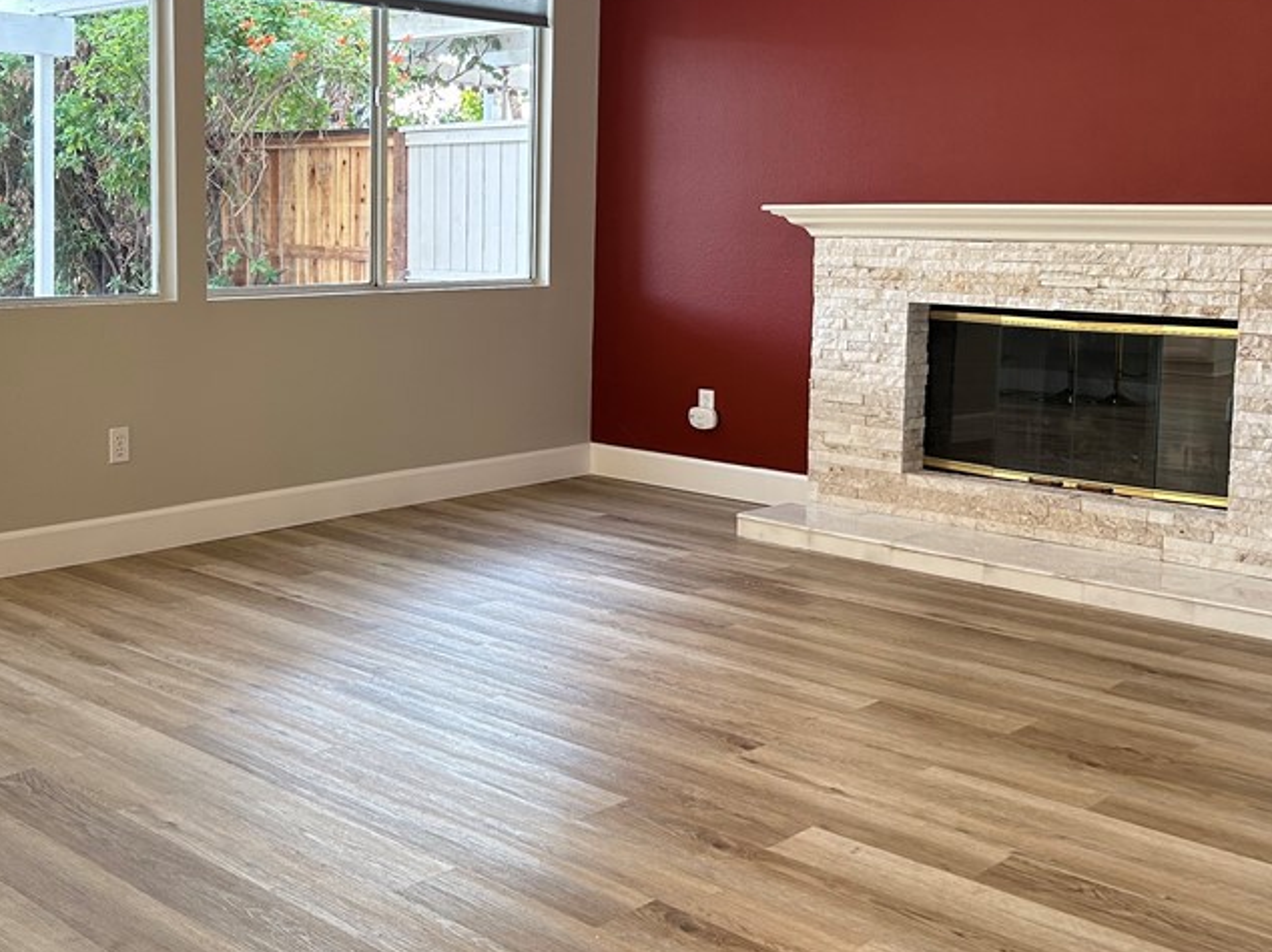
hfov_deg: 44.1
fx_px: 1543
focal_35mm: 42
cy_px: 323
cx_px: 409
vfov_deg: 34.0
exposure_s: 1/60
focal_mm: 5.7
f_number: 1.5
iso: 100
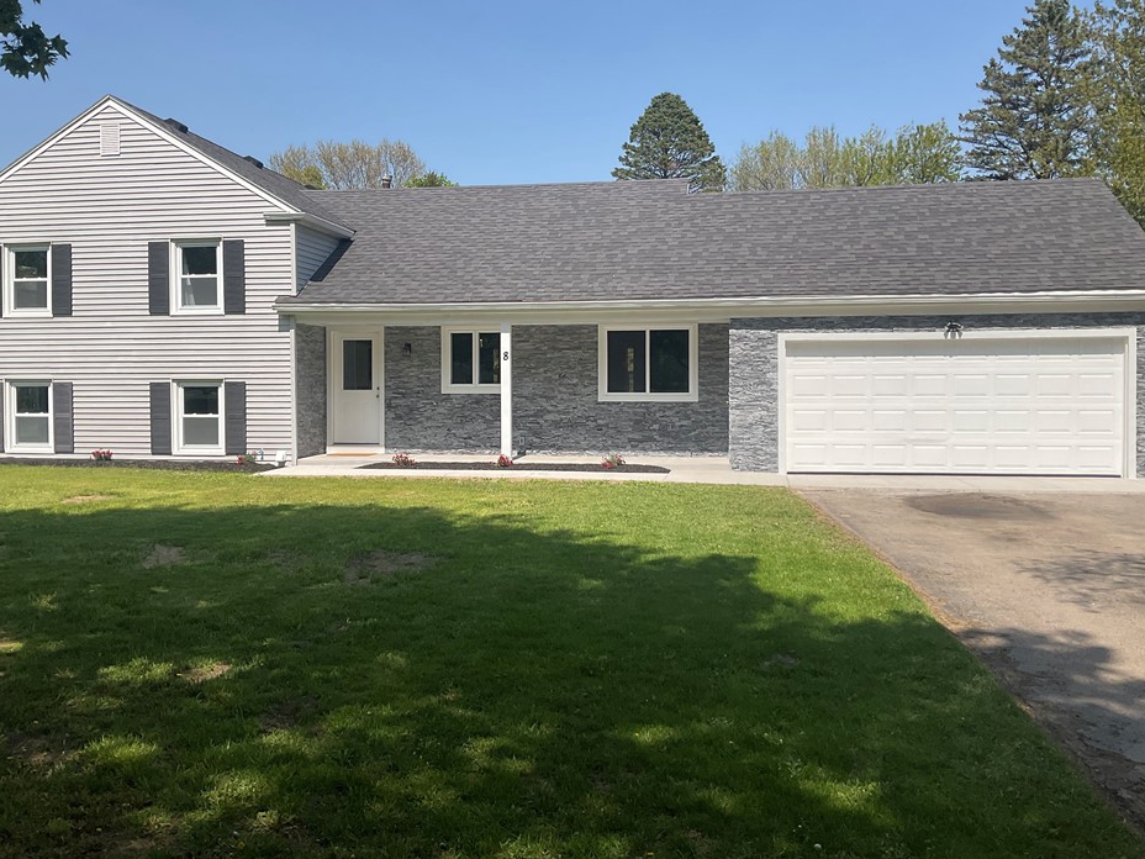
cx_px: 560
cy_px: 401
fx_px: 1058
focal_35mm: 32
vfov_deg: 44.1
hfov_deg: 56.8
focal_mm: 3
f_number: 1.8
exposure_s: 1/2227
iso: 20
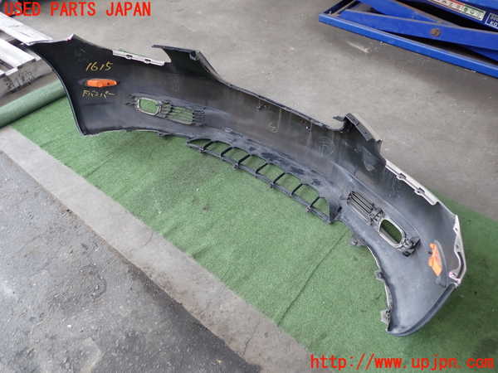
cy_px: 186
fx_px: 432
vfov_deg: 46.8
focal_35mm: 30
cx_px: 249
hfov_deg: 60.0
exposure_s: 1/125
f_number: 2.3
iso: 200
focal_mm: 5.4
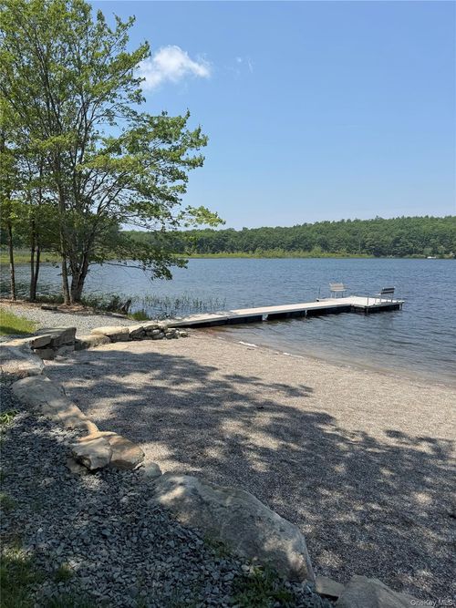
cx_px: 228
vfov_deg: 71.6
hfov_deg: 56.8
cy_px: 304
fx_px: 422
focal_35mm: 24
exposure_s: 1/3802
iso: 80
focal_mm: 6.76
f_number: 1.78
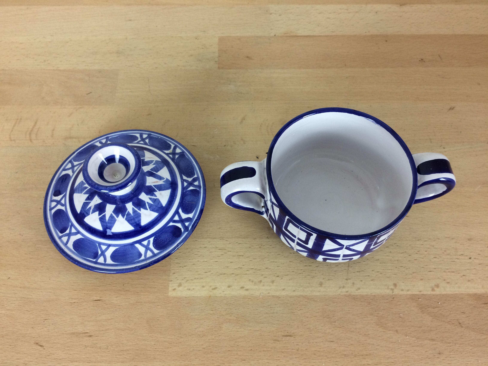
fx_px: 409
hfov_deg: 61.7
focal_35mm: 29
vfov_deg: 48.2
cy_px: 183
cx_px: 244
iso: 64
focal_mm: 4.15
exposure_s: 1/33
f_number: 2.2
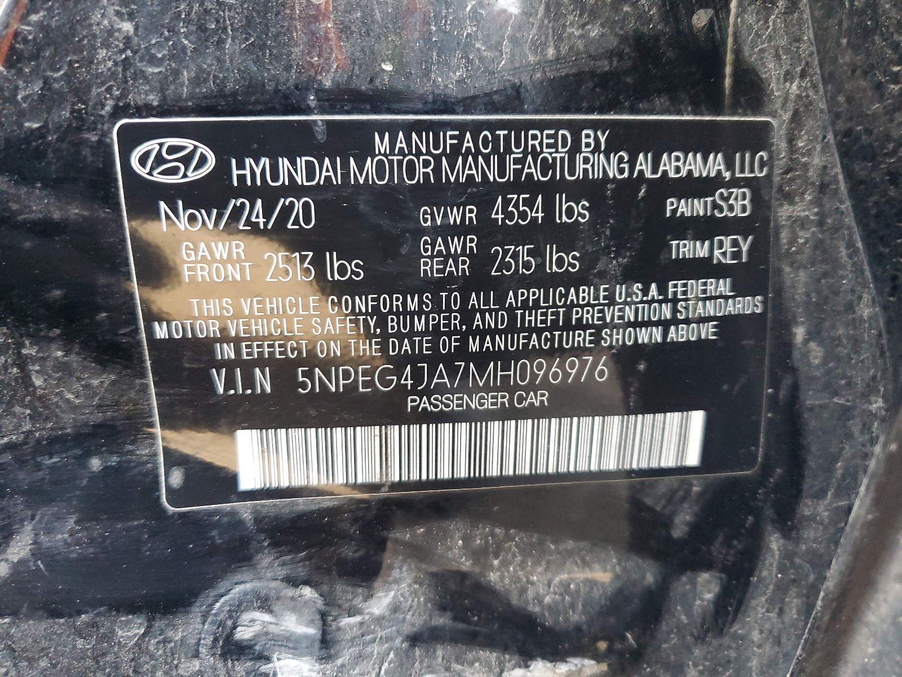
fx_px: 677
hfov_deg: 67.3
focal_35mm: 26
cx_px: 451
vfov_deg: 53.1
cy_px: 338
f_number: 1.5
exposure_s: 1/60.2
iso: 282
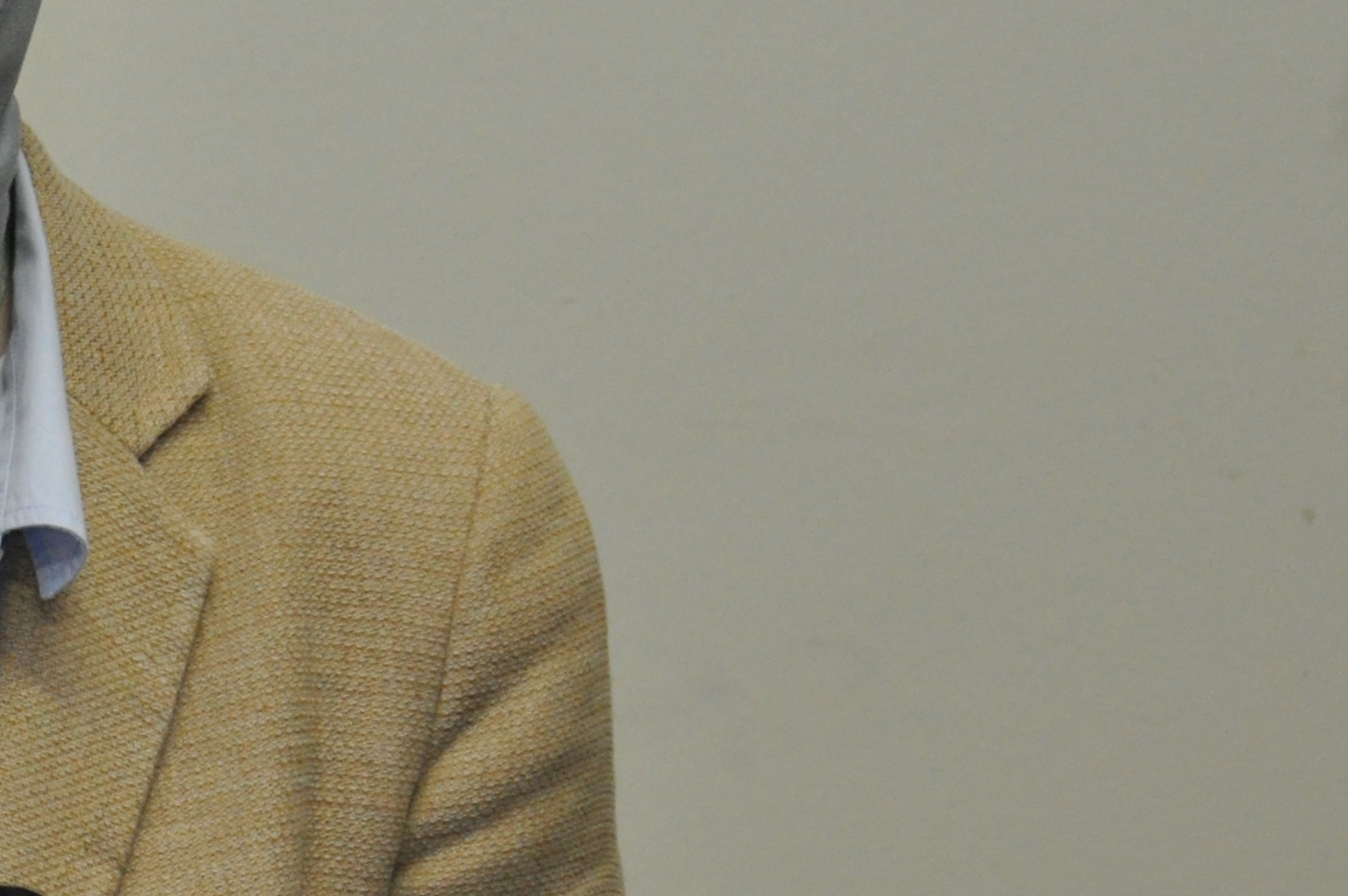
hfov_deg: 6.2
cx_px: -200
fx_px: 12435
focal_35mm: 332
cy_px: 404
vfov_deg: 4.1
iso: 1000
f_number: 6.3
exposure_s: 1/60
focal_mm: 75
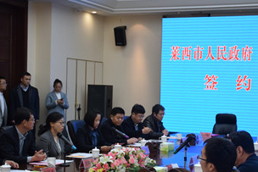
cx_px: 160
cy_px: 106
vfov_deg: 18.4
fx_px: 531
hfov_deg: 27.2
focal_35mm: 74
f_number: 4
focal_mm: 30
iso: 1800
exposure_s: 1/500
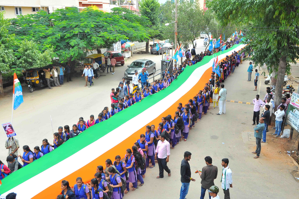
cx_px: 150
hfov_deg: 53.2
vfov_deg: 36.8
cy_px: 100
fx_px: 299
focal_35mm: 36
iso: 250
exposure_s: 1/125
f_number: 8
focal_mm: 24
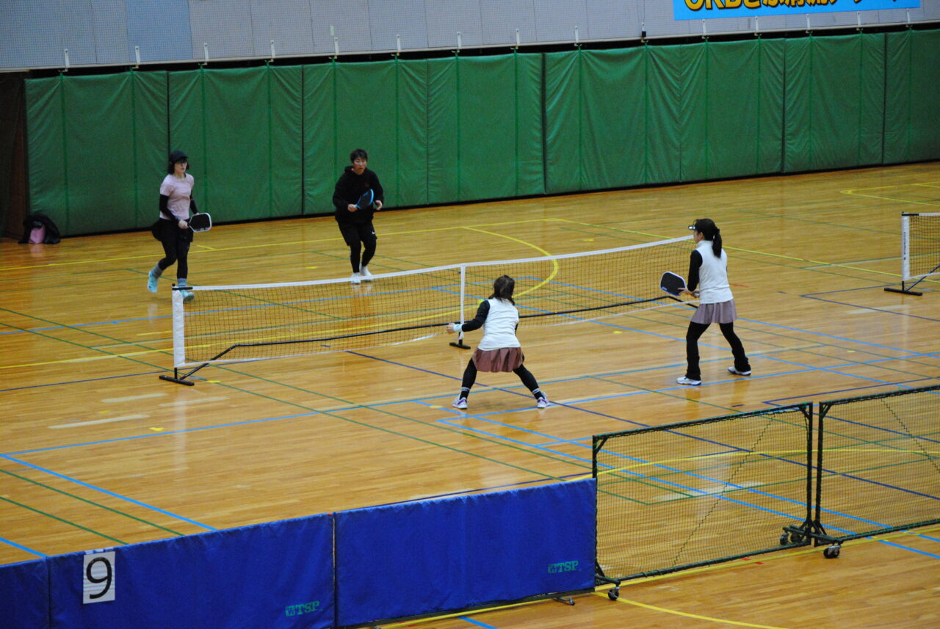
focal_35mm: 150
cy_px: 314
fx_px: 3922
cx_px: 470
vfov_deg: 9.2
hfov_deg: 13.7
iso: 1400
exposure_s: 1/125
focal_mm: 100
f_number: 4.5
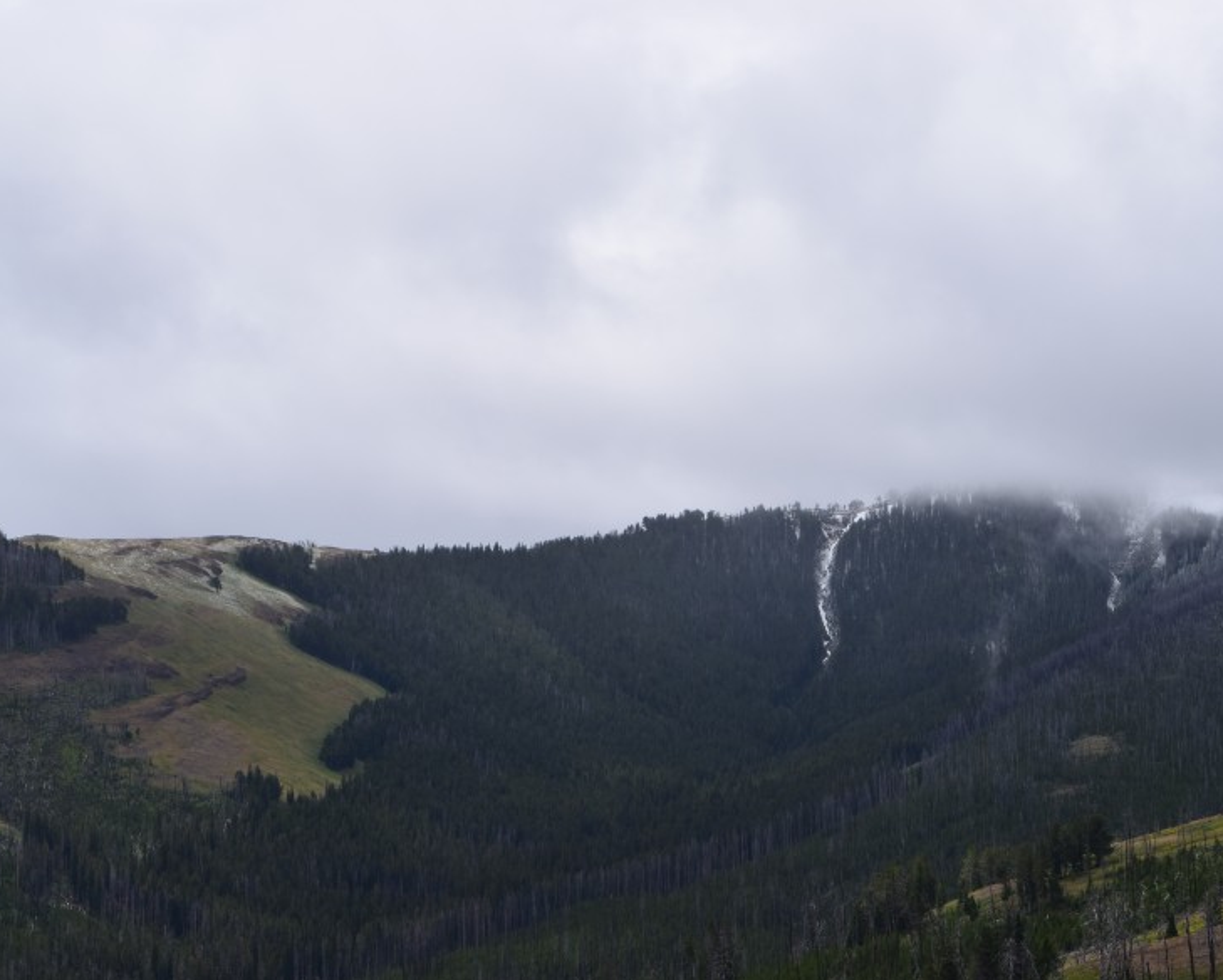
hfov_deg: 17.6
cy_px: 542
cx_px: 854
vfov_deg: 14.2
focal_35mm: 109
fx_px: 3935
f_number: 11
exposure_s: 1/500
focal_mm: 55
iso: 220
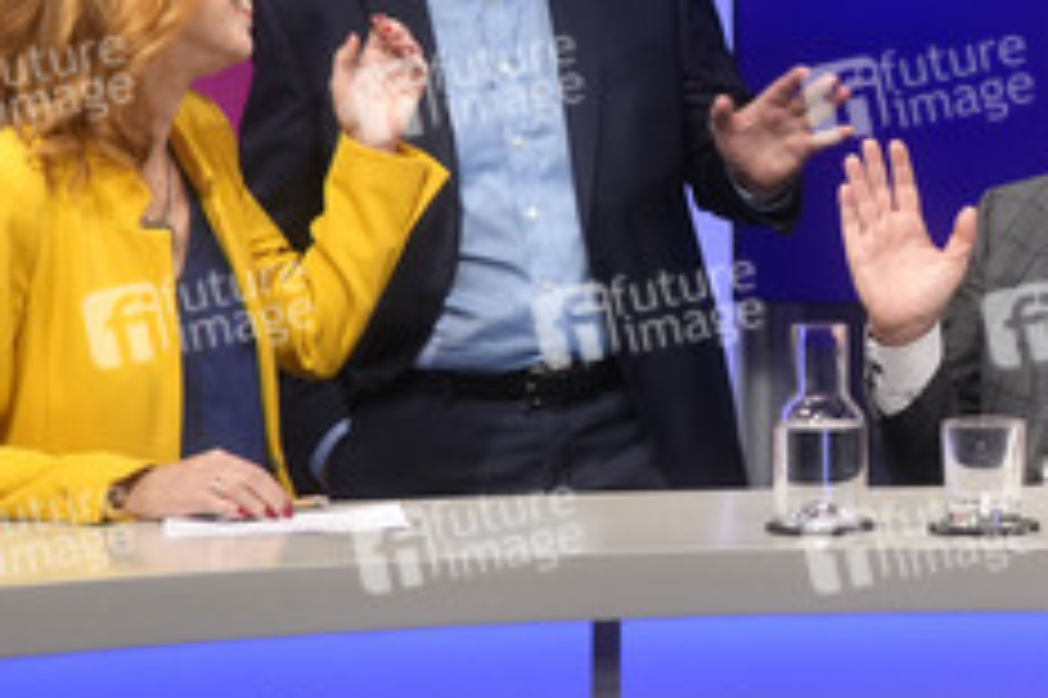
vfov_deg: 15.6
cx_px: 978
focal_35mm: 87
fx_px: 2531
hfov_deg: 22.7
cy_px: 203
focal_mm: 30
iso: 640
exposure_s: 1/250
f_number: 2.2
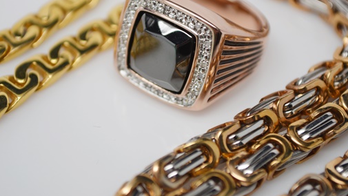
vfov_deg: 12.5
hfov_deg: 22.0
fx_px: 895
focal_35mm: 97
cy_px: 61
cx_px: 168
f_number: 5.6
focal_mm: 52
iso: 400
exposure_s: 1/60
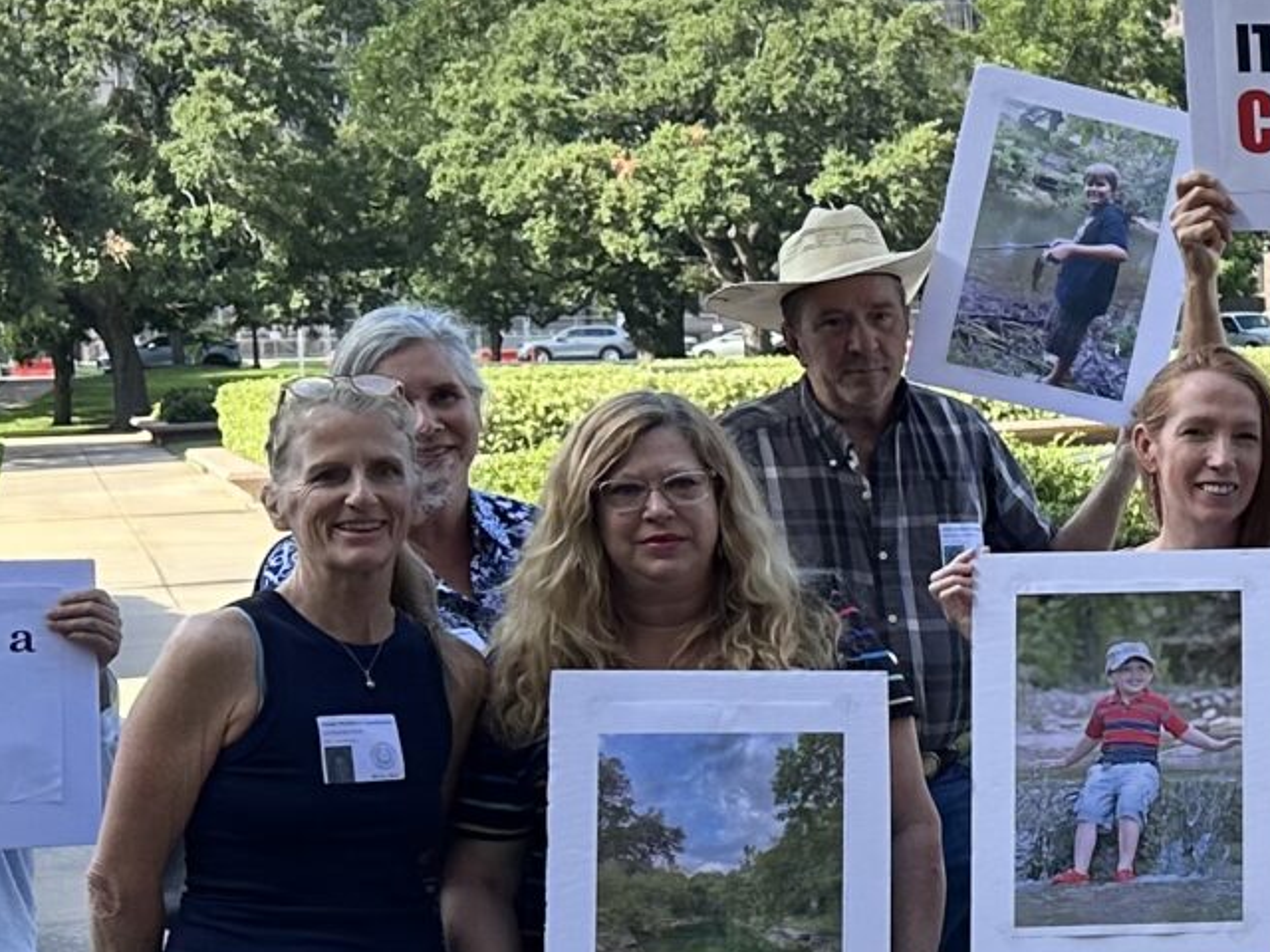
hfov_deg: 18.4
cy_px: 591
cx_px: 1836
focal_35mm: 96
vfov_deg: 15.4
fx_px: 3522
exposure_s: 1/1241
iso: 80
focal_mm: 6.86
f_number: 1.78
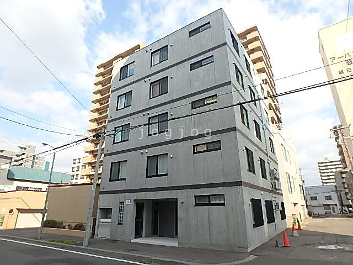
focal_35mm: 21
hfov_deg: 79.0
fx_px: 214
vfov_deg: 63.4
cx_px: 176
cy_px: 132
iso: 125
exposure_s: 1/640
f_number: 3.5
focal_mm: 3.7
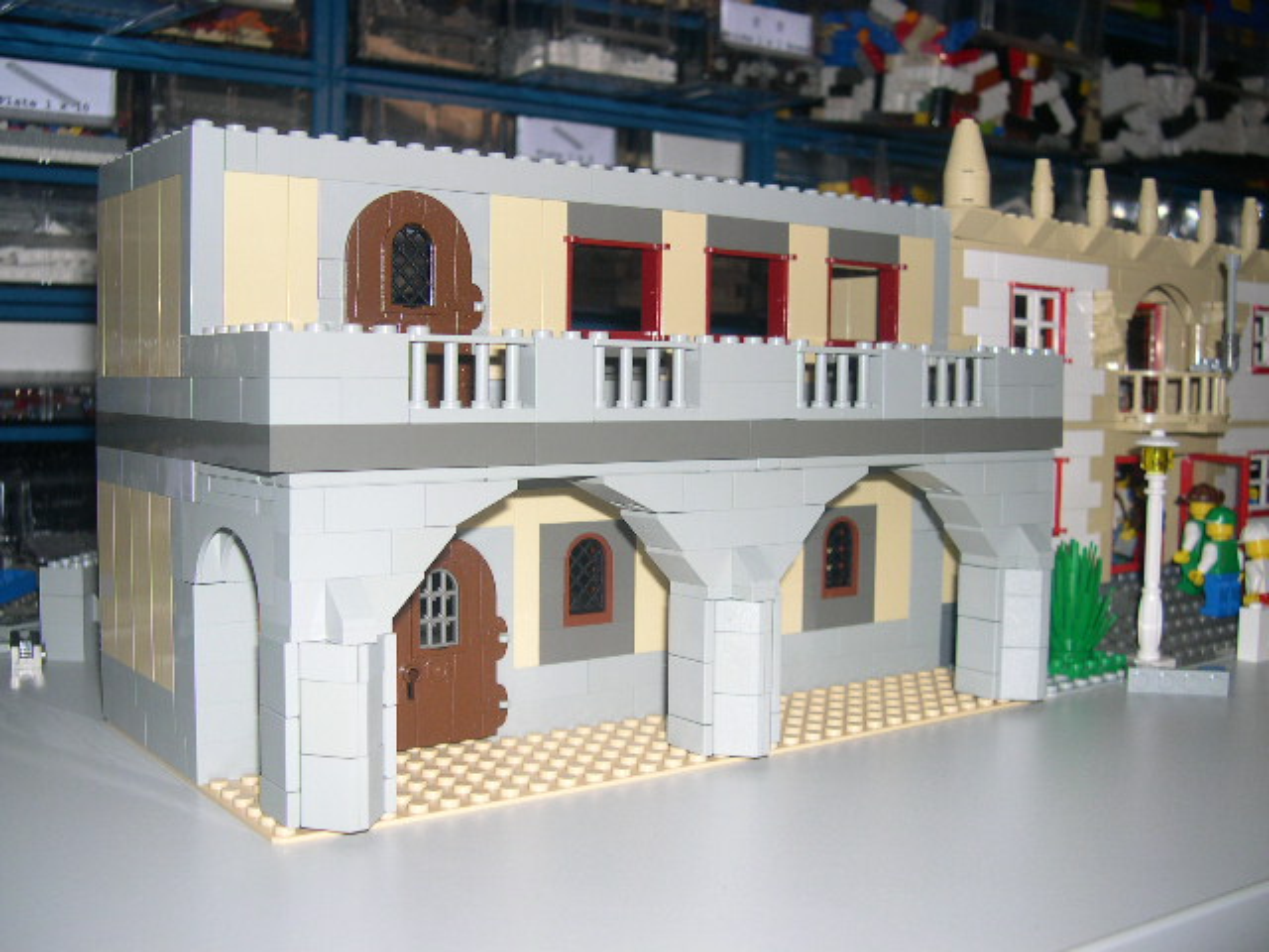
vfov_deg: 37.7
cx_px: 634
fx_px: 1393
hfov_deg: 49.0
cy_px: 476
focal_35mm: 38
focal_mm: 8
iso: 100
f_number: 2.8
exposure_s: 1/60
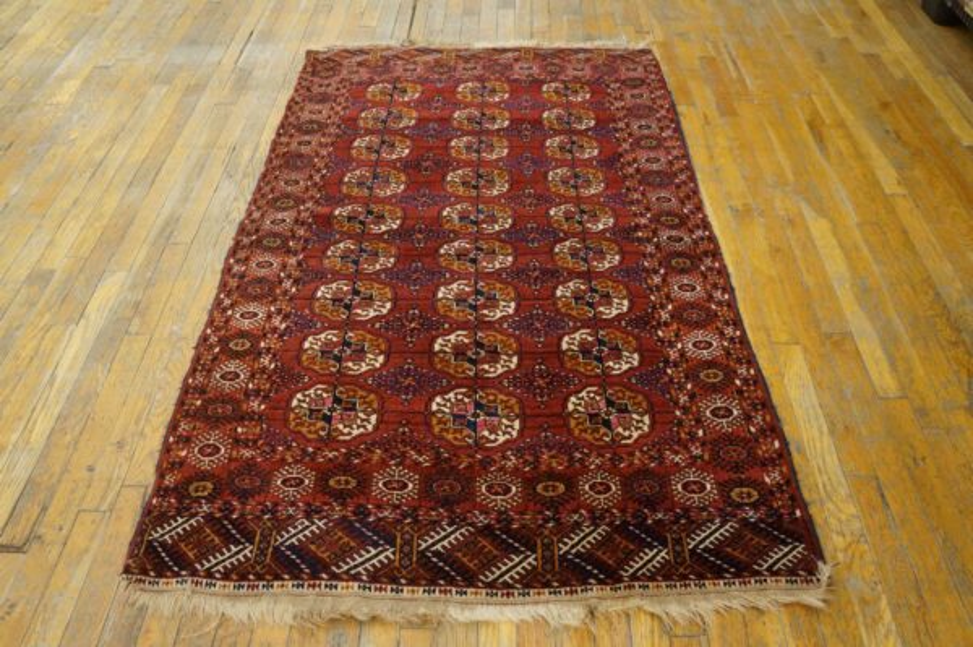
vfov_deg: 43.5
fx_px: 810
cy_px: 324
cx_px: 486
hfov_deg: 62.0
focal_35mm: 30
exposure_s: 1/160
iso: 3200
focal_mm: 20
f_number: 4
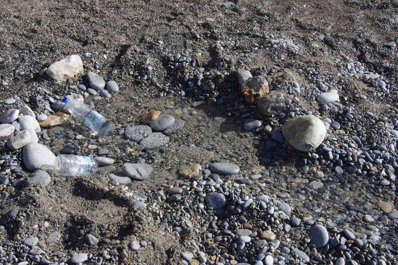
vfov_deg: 27.5
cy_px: 132
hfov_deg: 40.3
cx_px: 199
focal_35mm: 49
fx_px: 542
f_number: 11
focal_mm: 32.5
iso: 200
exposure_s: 1/80
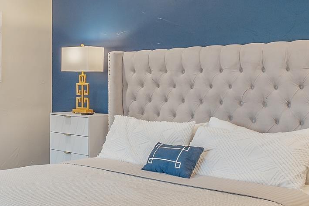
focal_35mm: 53
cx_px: 63
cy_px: 98
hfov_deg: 36.3
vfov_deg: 25.5
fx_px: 455
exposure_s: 1/10
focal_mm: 15
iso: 800
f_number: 8
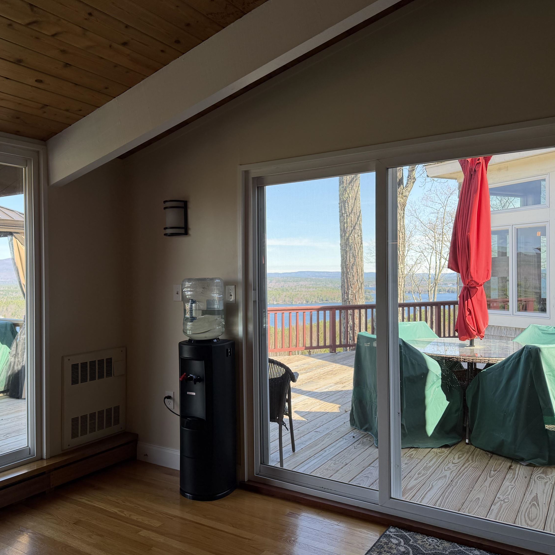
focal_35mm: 29
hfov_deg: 55.2
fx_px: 526
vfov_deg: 55.6
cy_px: 275
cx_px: 224
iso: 100
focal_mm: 6.76
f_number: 1.78
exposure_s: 1/689
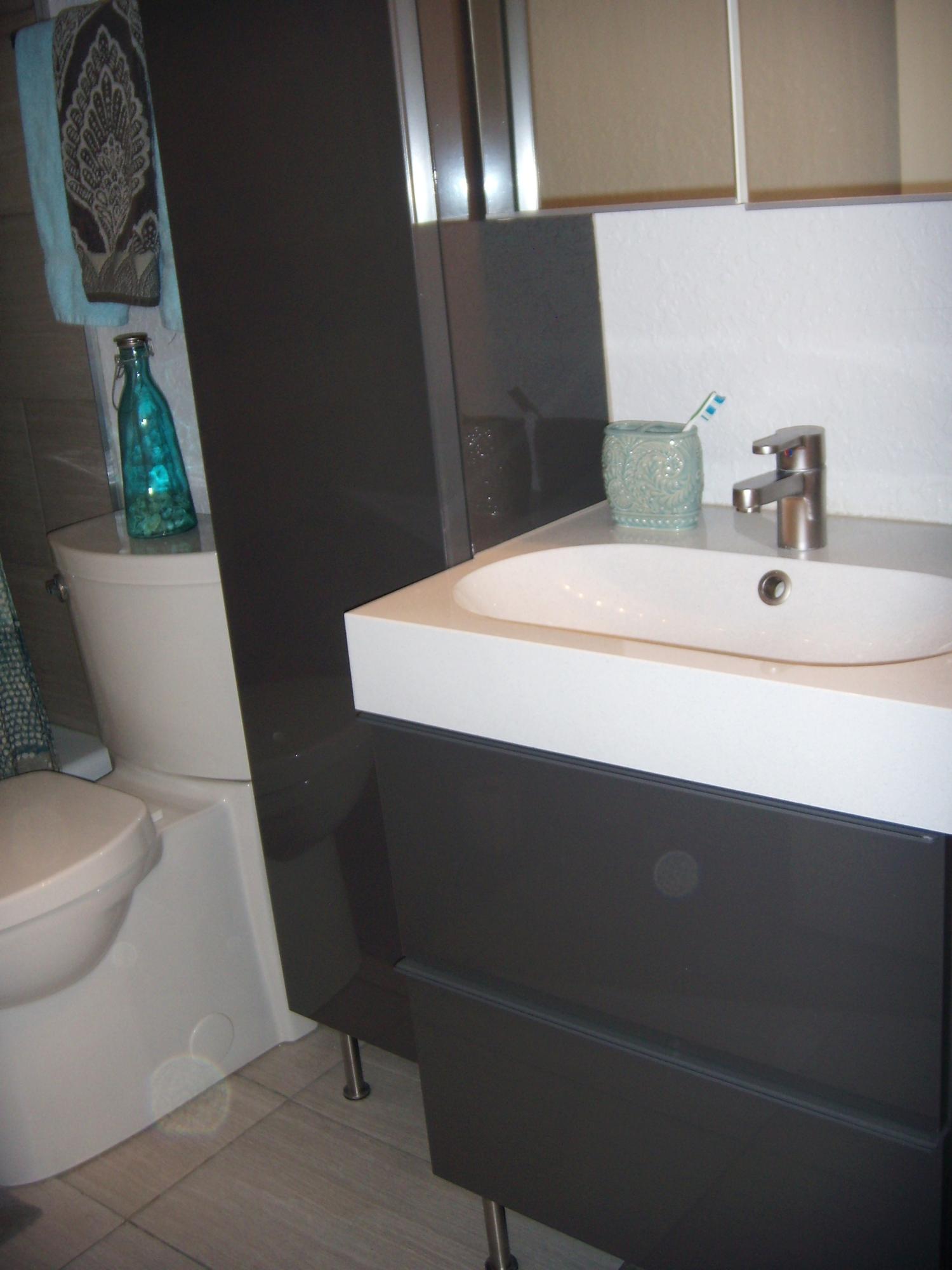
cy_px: 635
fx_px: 1393
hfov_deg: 37.7
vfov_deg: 49.0
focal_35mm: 38
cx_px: 476
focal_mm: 6.4
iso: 64
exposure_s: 1/60.2
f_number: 3.5
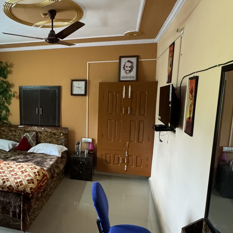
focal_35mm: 25
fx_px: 190
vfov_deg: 62.9
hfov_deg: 61.1
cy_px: 122
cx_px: 74
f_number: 2.2
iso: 1250
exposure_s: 1/50
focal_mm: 2.22
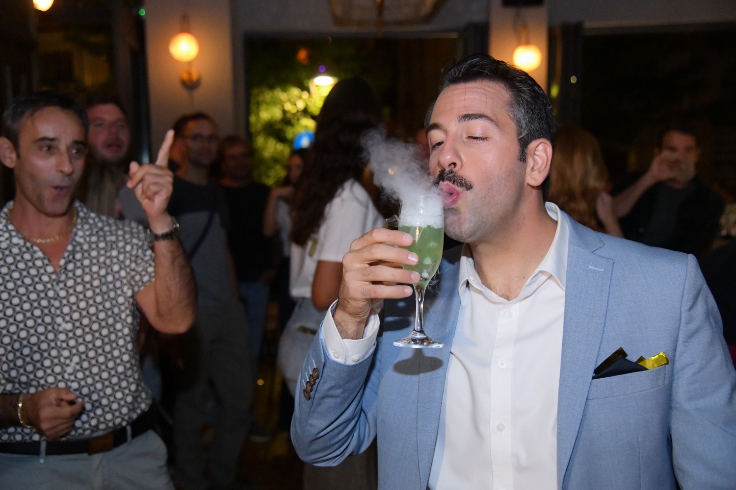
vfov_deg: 30.5
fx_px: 899
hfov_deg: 44.5
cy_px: 245
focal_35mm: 44
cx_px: 368
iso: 12800
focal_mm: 44
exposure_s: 1/250
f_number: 4.5
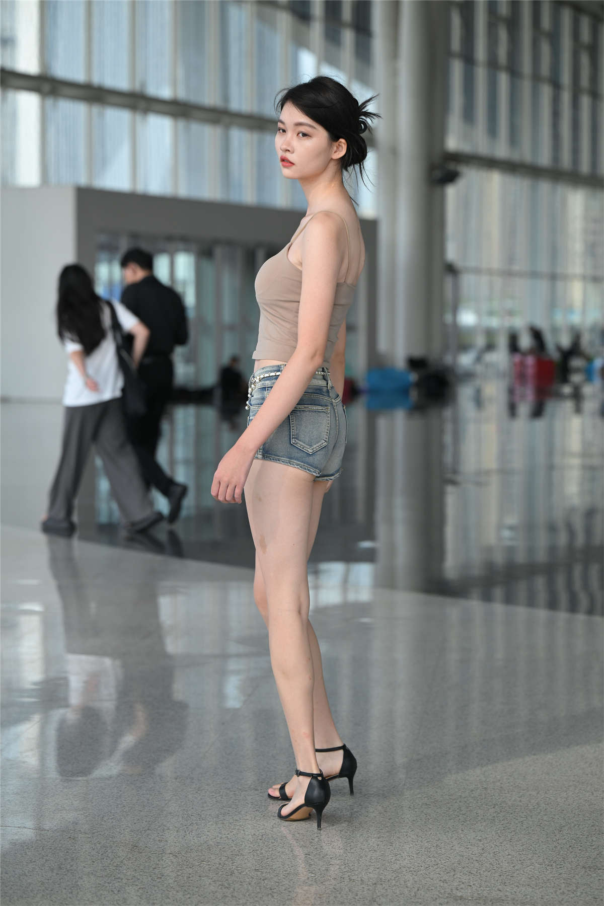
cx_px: 302
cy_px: 453
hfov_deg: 15.4
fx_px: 2240
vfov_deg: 22.9
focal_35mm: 89
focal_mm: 89
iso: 320
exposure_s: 1/640
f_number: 3.5
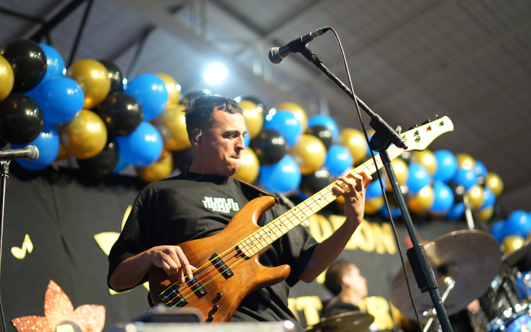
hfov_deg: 37.5
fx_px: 782
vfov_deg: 24.0
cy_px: 170
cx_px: 261
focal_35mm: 54
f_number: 2.8
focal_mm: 50
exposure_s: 1/100
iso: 400
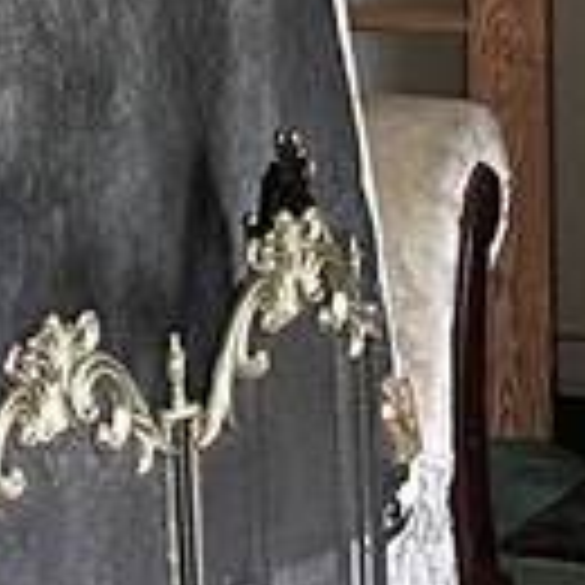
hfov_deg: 8.4
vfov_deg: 8.2
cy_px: -234
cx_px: 454
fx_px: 3996
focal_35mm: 209
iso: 640
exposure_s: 1/60
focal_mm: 6.86
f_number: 1.78
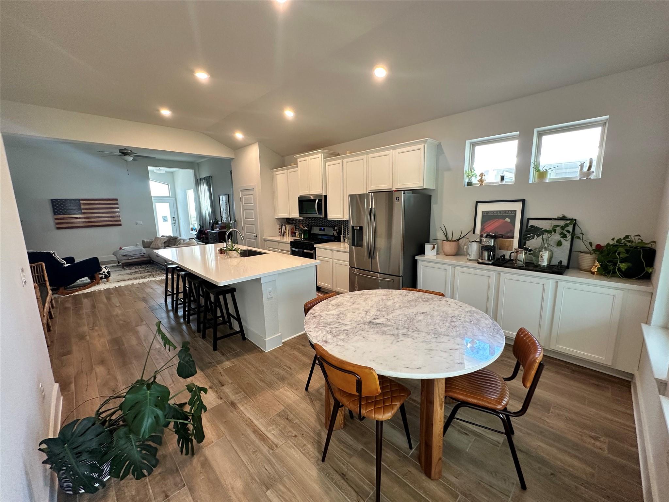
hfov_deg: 102.1
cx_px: 334
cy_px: 251
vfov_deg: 85.7
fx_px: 271
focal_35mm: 14
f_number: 2.2
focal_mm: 2.22
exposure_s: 1/60
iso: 160
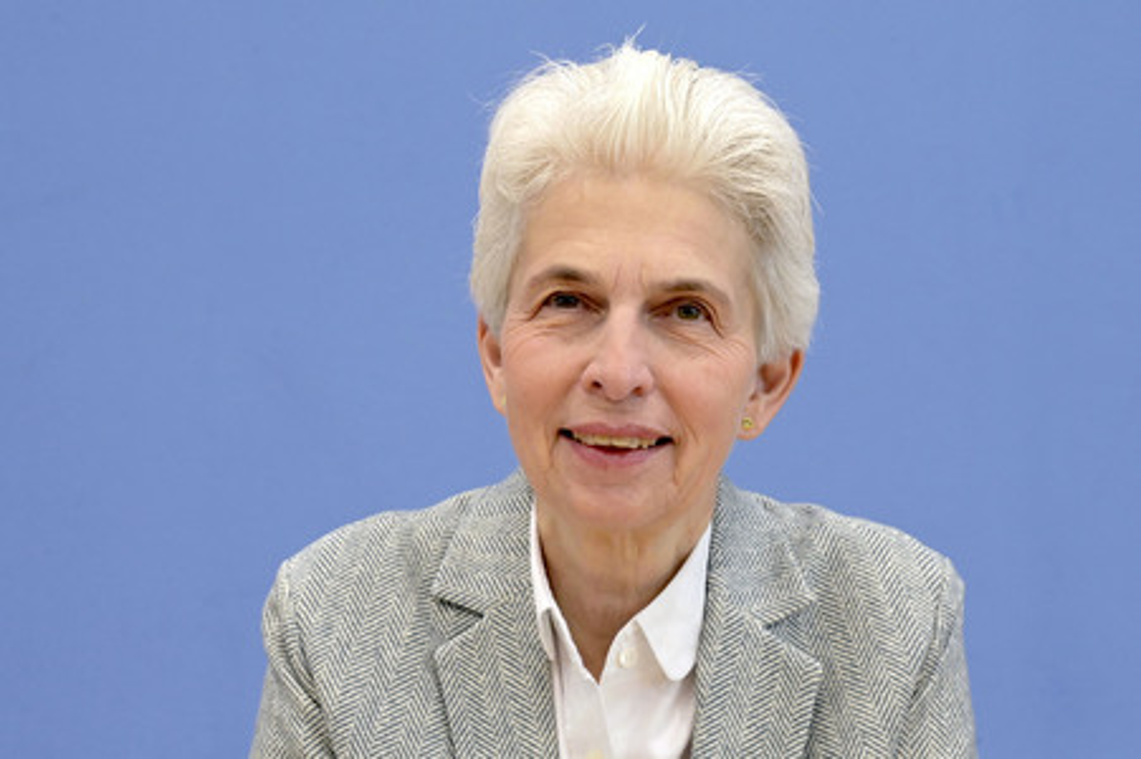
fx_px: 2470
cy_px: 380
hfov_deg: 26.0
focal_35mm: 78
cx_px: 570
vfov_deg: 17.5
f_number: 8
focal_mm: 78
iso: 5000
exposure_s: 1/400
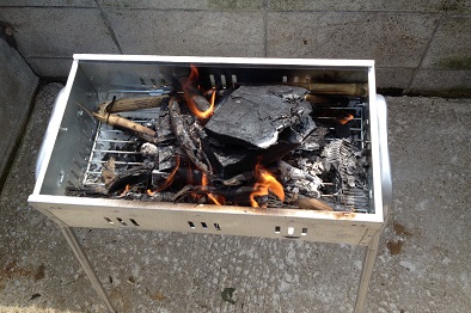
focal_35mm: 37
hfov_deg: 51.9
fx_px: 484
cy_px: 147
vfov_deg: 35.9
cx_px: 234
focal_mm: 4.28
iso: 50
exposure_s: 1/445
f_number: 2.4
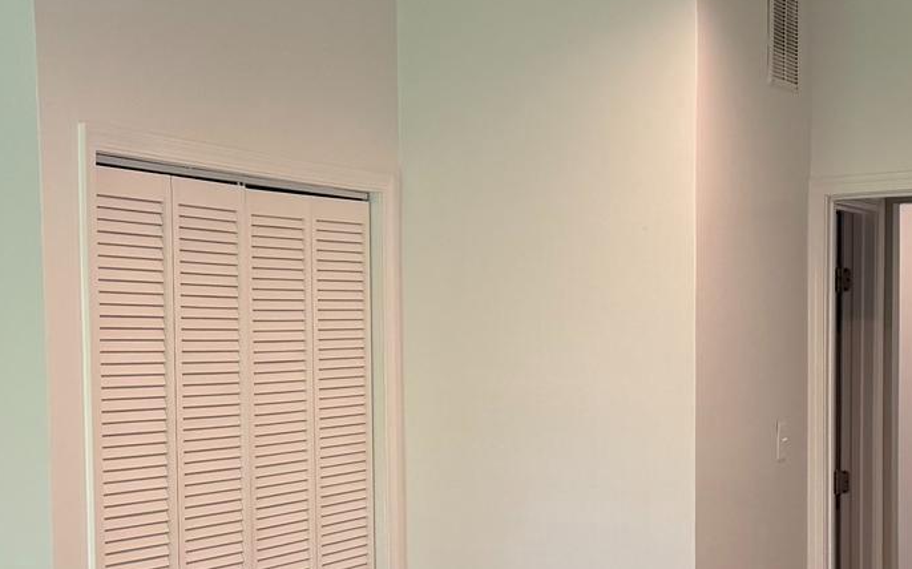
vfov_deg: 17.0
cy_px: 480
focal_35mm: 76
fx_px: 1888
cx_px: 206
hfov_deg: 26.7
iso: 160
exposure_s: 1/120
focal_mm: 6.76
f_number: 1.78
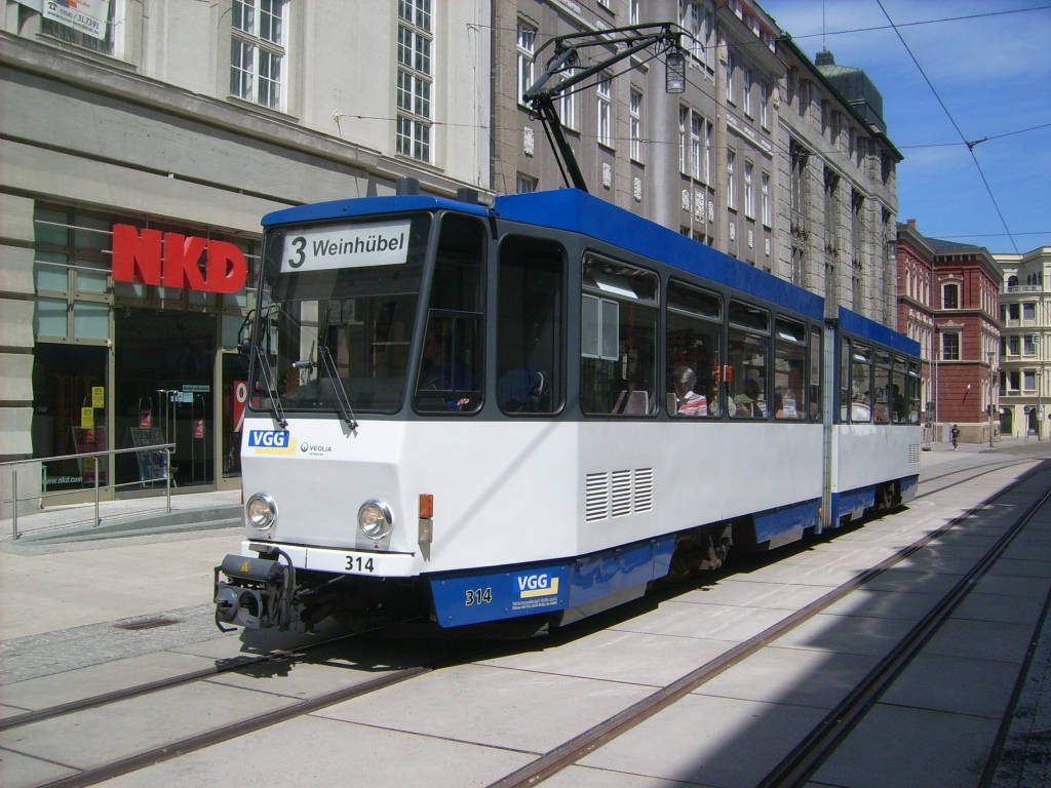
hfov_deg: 52.6
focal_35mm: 35
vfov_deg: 40.7
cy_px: 394
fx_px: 1063
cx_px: 526
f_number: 5.8
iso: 50
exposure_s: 1/594
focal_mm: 5.95
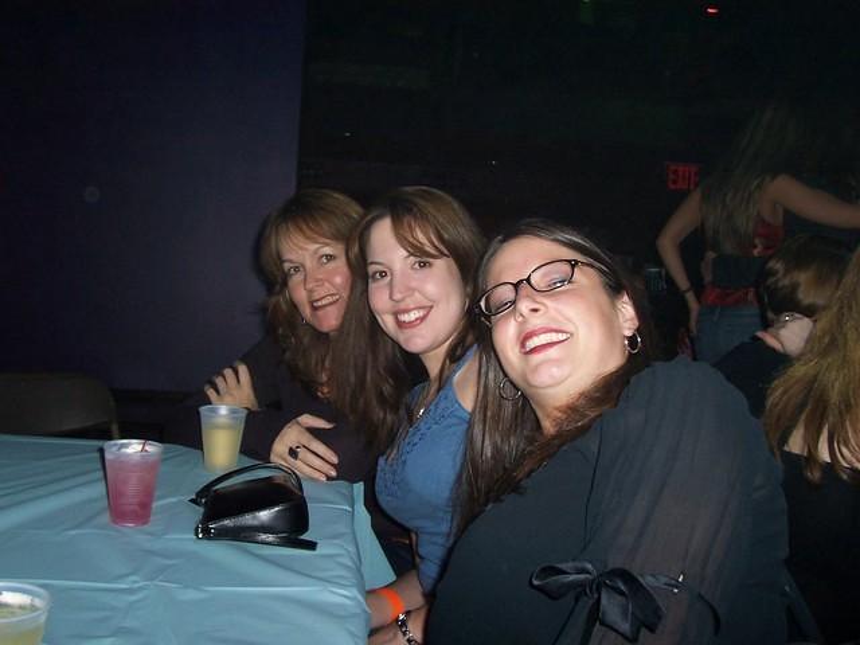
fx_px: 919
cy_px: 322
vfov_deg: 38.7
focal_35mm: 37
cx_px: 430
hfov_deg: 50.1
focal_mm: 5.6
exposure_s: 1/60
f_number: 2.8
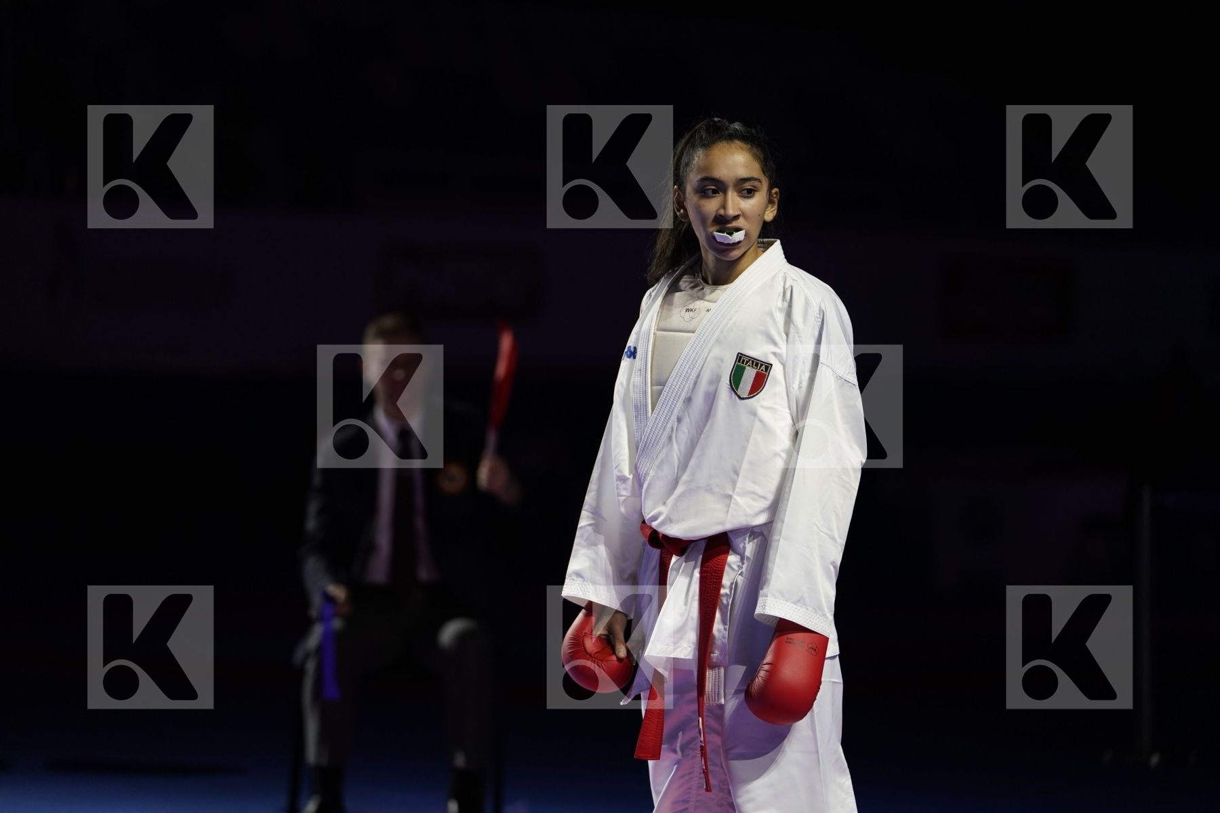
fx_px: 4880
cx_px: 610
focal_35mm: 144
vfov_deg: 9.5
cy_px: 406
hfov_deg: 14.3
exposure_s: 1/1000
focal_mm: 144
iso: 1600
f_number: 2.8
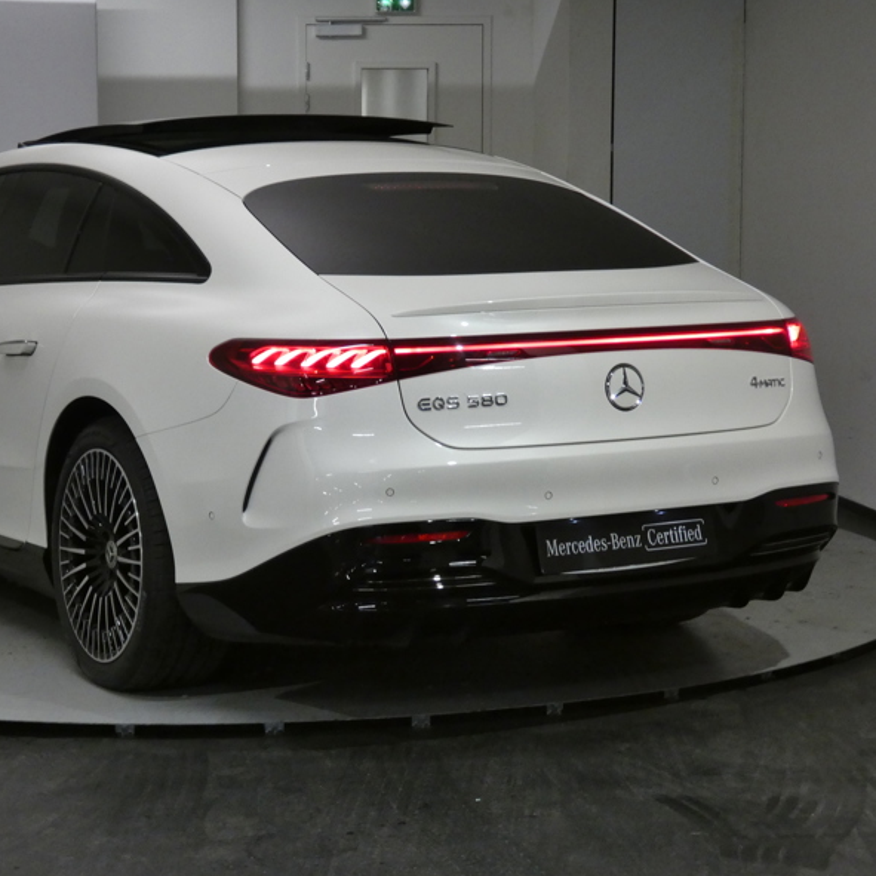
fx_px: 2090
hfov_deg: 23.6
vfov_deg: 23.7
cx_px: 292
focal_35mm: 73
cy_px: 442
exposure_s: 1/80
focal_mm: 10.8
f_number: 4.1
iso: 400
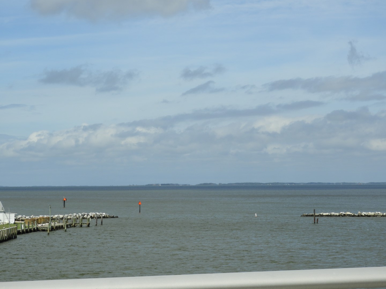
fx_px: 1171
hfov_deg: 18.7
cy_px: 144
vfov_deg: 14.1
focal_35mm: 105
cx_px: 193
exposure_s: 1/1250
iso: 100
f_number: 4.8
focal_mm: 18.8
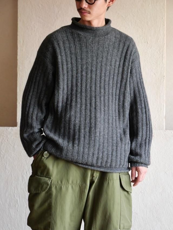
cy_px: 115
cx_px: 86
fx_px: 613
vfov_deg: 21.3
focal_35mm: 92
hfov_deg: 16.1
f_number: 3.9
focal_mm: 46
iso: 1600
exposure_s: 1/100
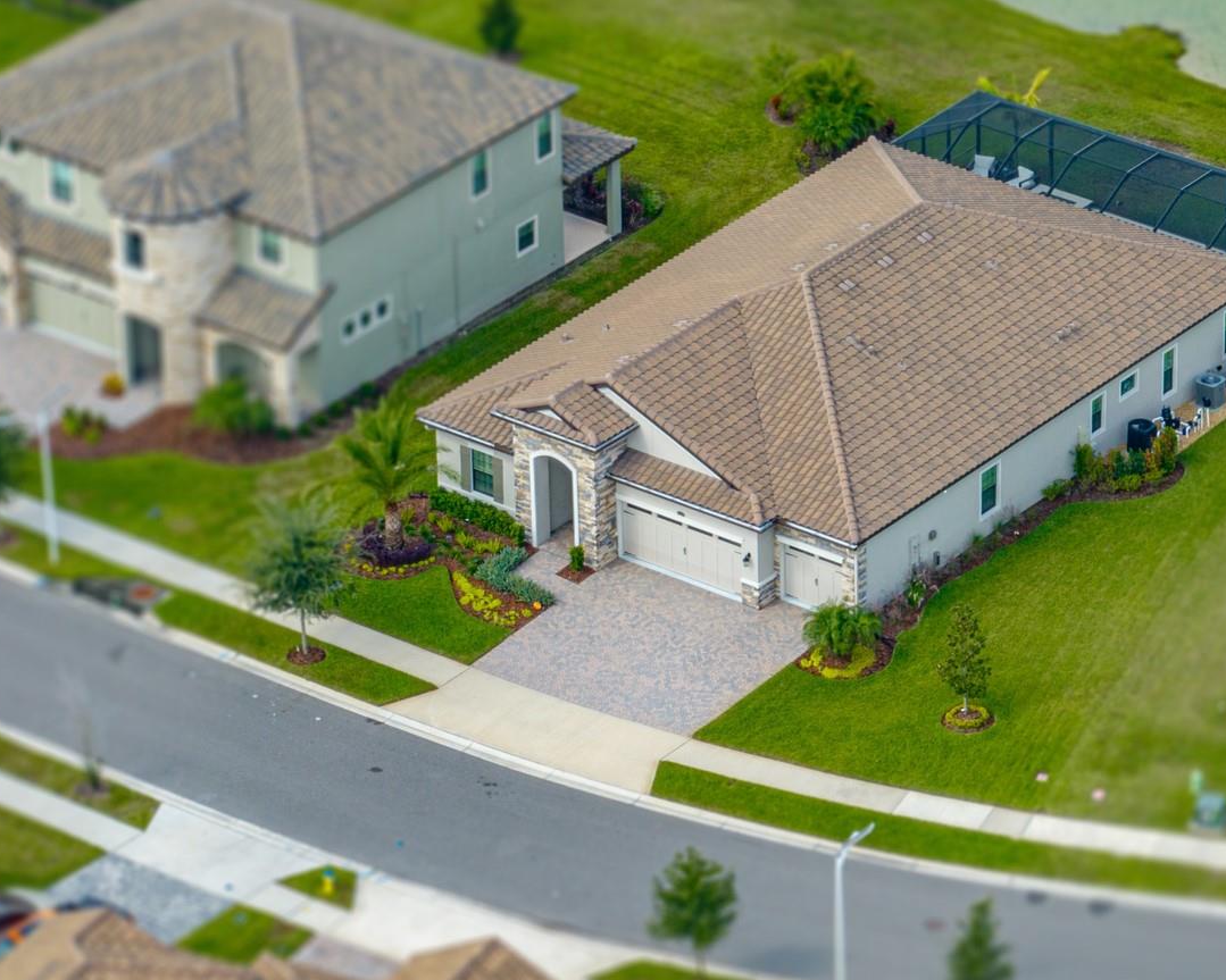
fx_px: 8454
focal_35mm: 233
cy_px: 334
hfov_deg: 8.3
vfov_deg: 6.6
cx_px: 874
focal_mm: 29.85
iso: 100
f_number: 4.4
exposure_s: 1/120
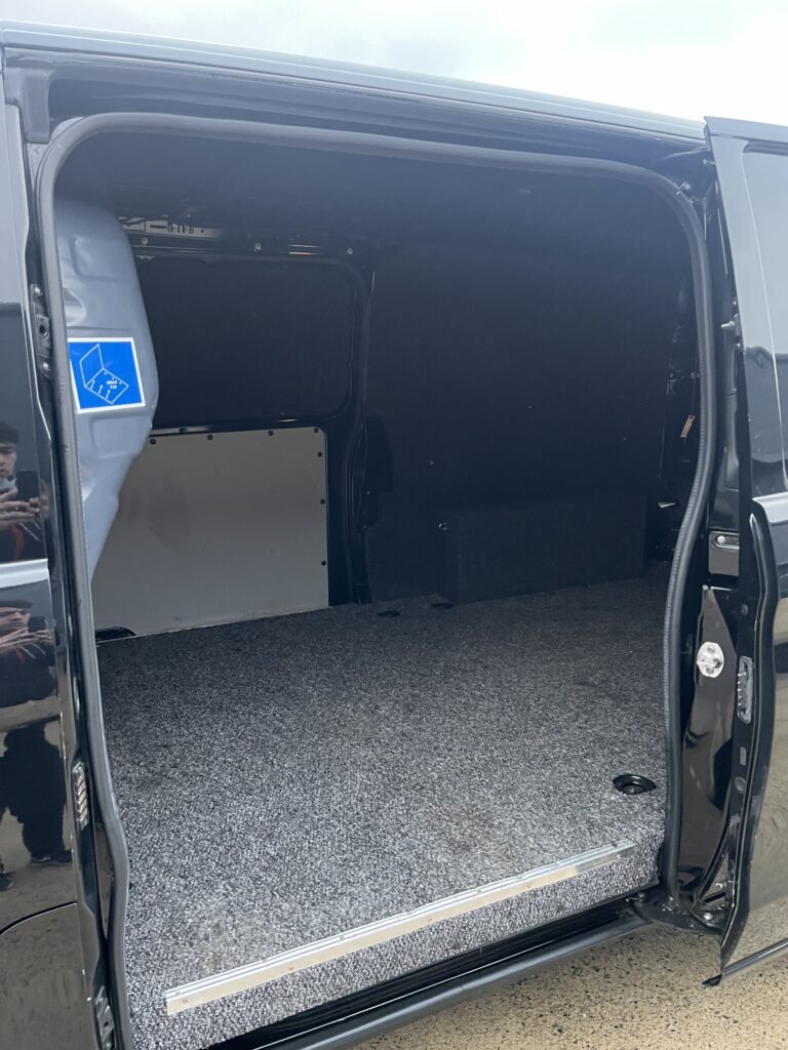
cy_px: 525
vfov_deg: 67.3
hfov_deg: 53.1
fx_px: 789
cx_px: 394
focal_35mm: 26
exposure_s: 1/60
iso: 500
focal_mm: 5.1
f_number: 1.6
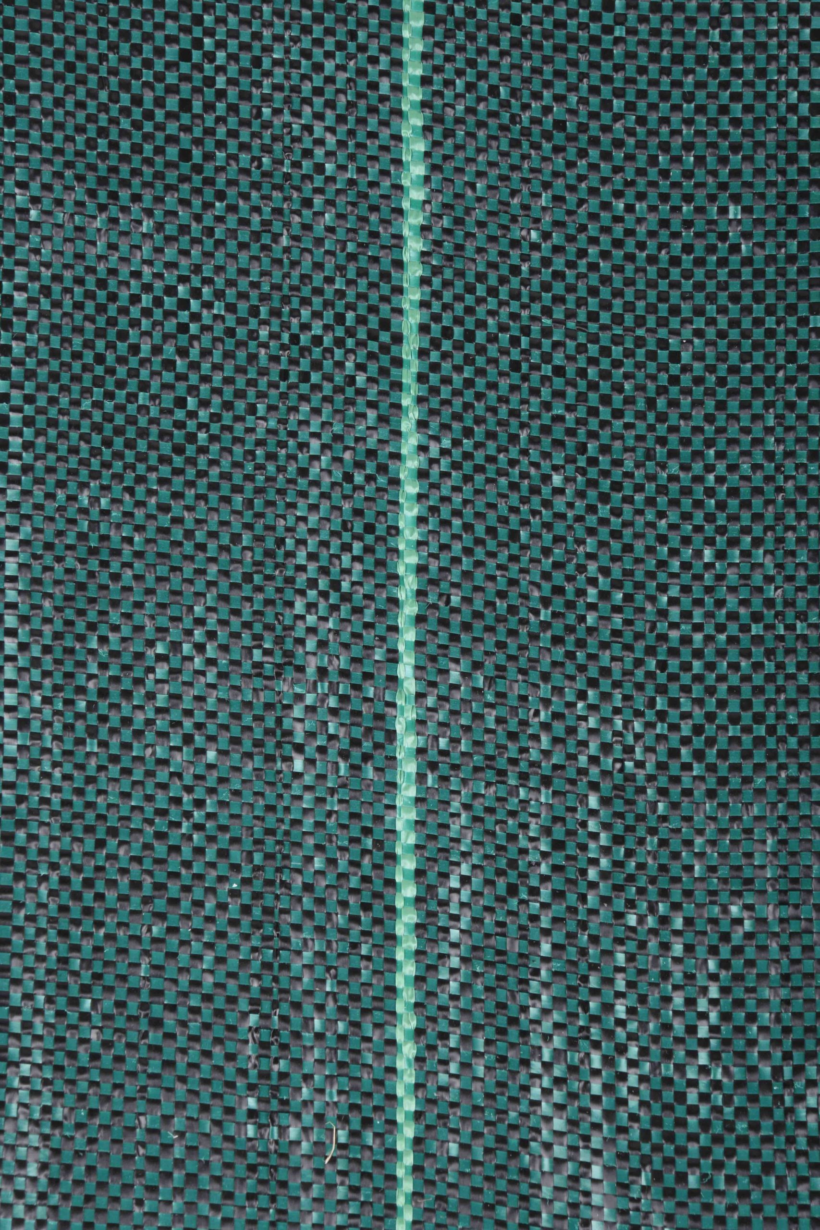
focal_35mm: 158
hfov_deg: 8.7
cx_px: 410
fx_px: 5380
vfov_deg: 13.0
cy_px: 615
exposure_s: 1/250
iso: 100
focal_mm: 105
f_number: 14
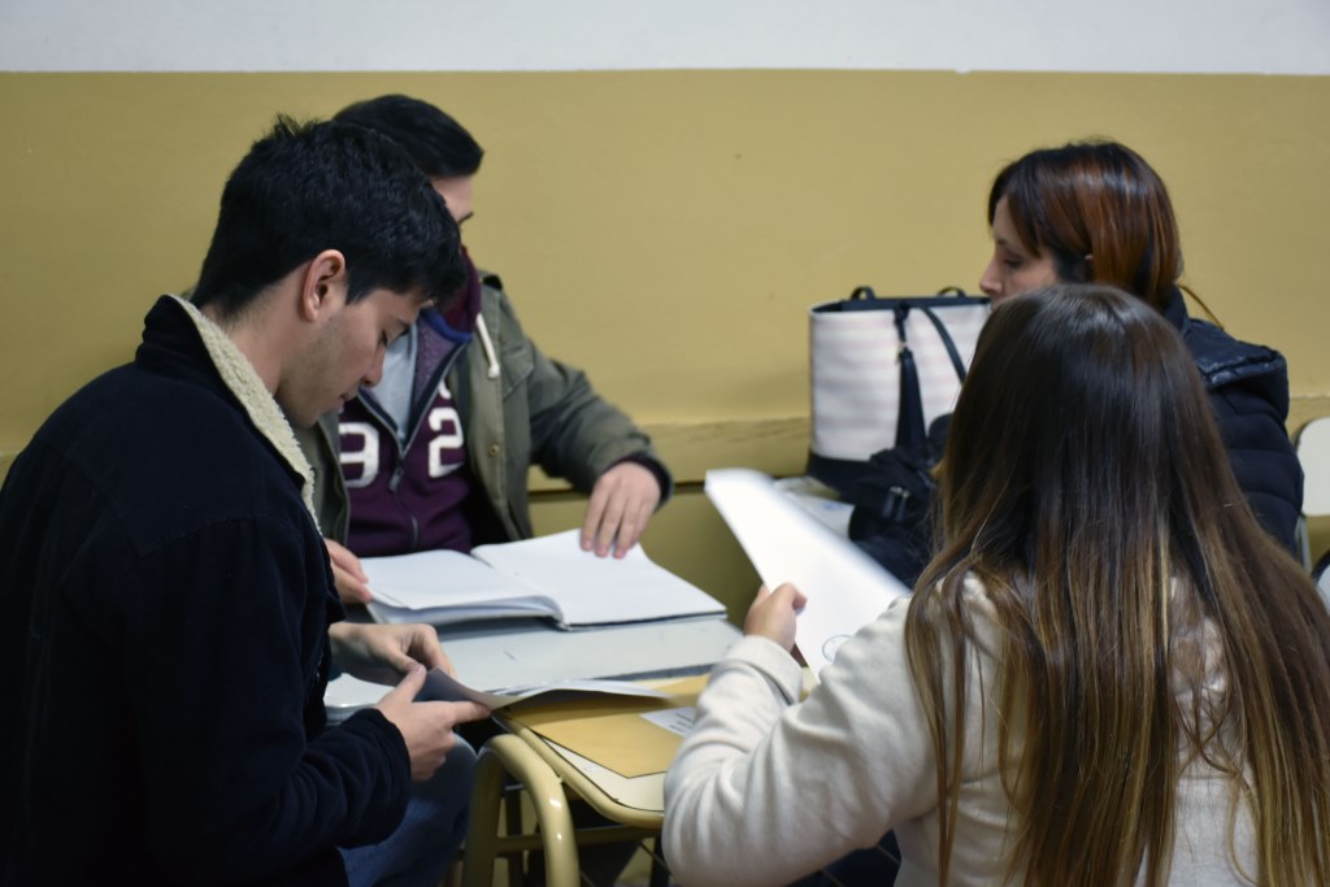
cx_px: 665
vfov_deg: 20.2
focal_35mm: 68
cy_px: 444
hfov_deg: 29.9
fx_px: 2494
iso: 800
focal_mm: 45
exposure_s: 1/30
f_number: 4.5
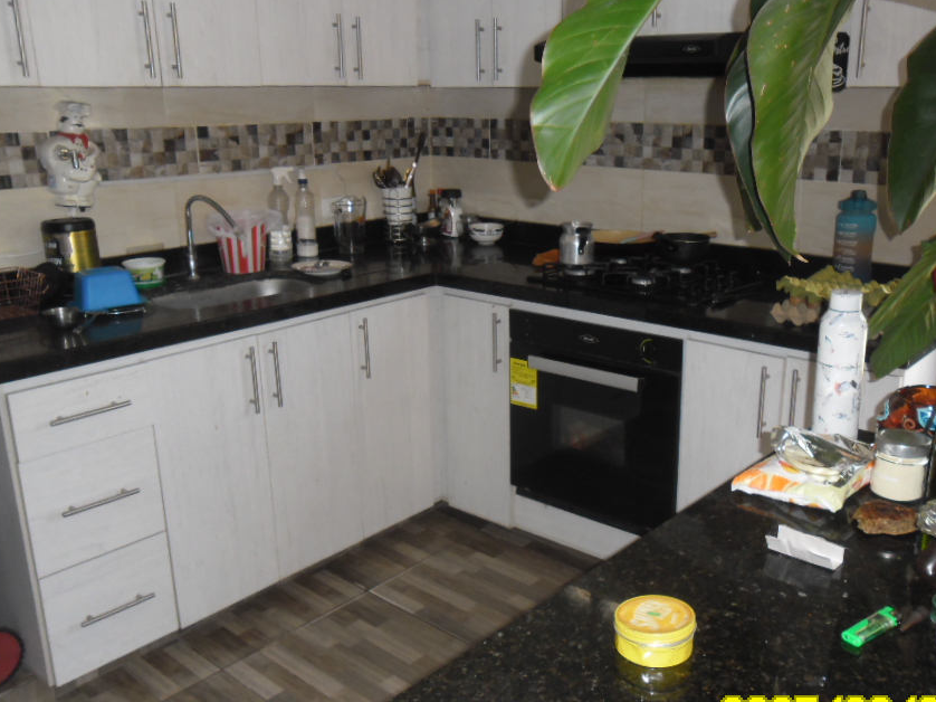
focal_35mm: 33
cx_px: 537
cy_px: 380
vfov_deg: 42.9
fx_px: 892
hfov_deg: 55.1
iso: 200
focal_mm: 4.9
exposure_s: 1/45
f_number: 3.5
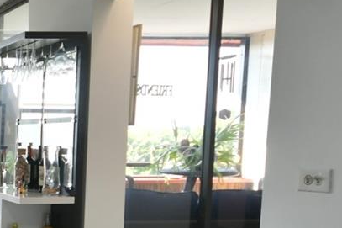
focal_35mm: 59
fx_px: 560
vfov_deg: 22.7
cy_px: 183
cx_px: -172
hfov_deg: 25.5
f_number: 4.5
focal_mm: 10
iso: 400
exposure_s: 1/80
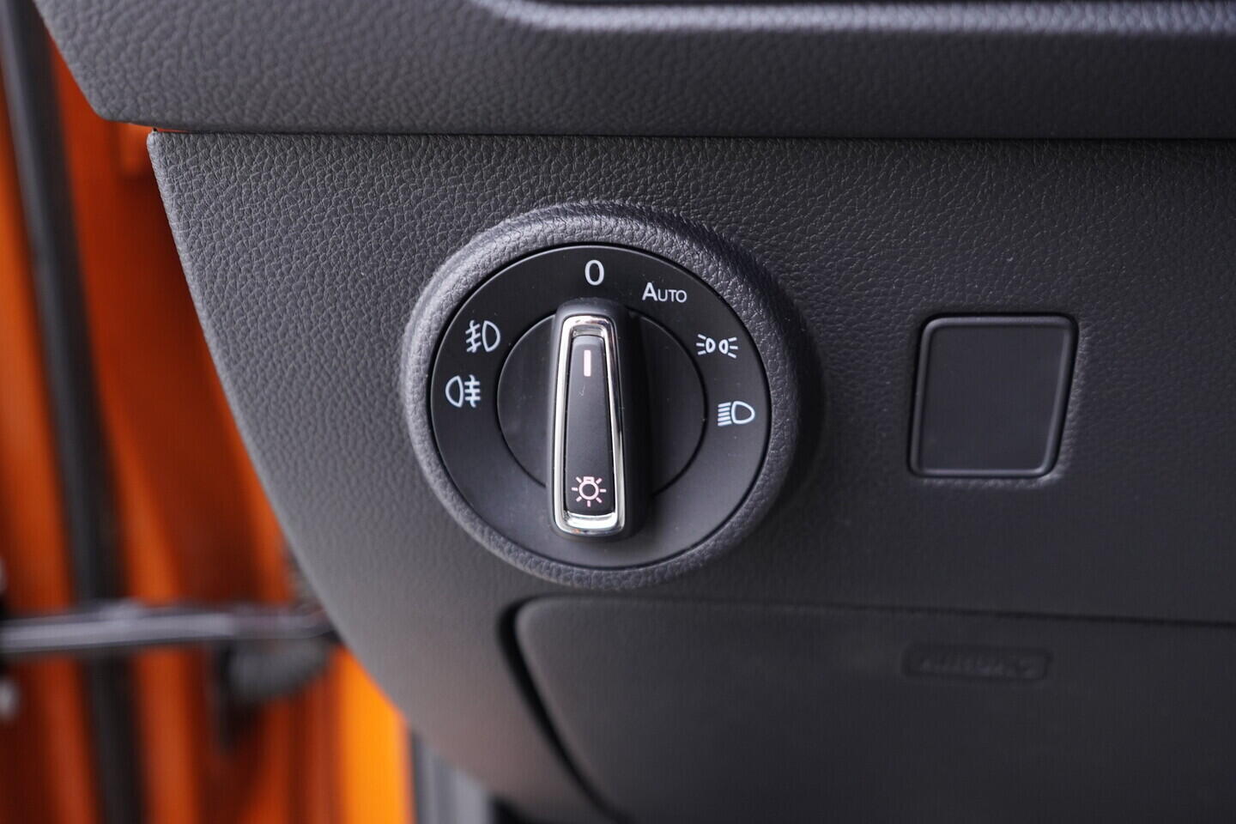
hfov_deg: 53.1
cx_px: 618
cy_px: 412
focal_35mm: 36
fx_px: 1236
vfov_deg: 36.9
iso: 640
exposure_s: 1/40
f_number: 2.8
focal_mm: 24
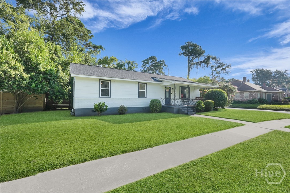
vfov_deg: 73.8
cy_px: 96
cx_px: 145
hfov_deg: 96.7
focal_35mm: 16
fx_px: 129
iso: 320
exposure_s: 1/200
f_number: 9
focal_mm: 16
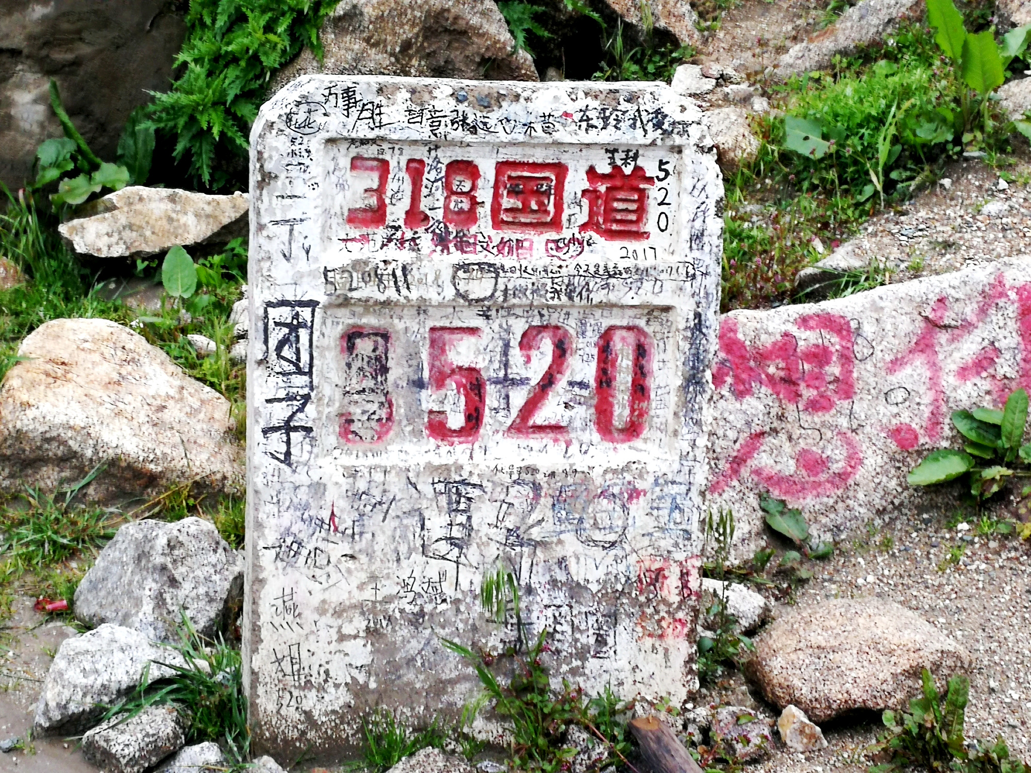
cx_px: 516
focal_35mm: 71
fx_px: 2115
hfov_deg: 27.4
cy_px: 386
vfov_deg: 20.7
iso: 100
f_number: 2.2
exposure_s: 1/50
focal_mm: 3.95
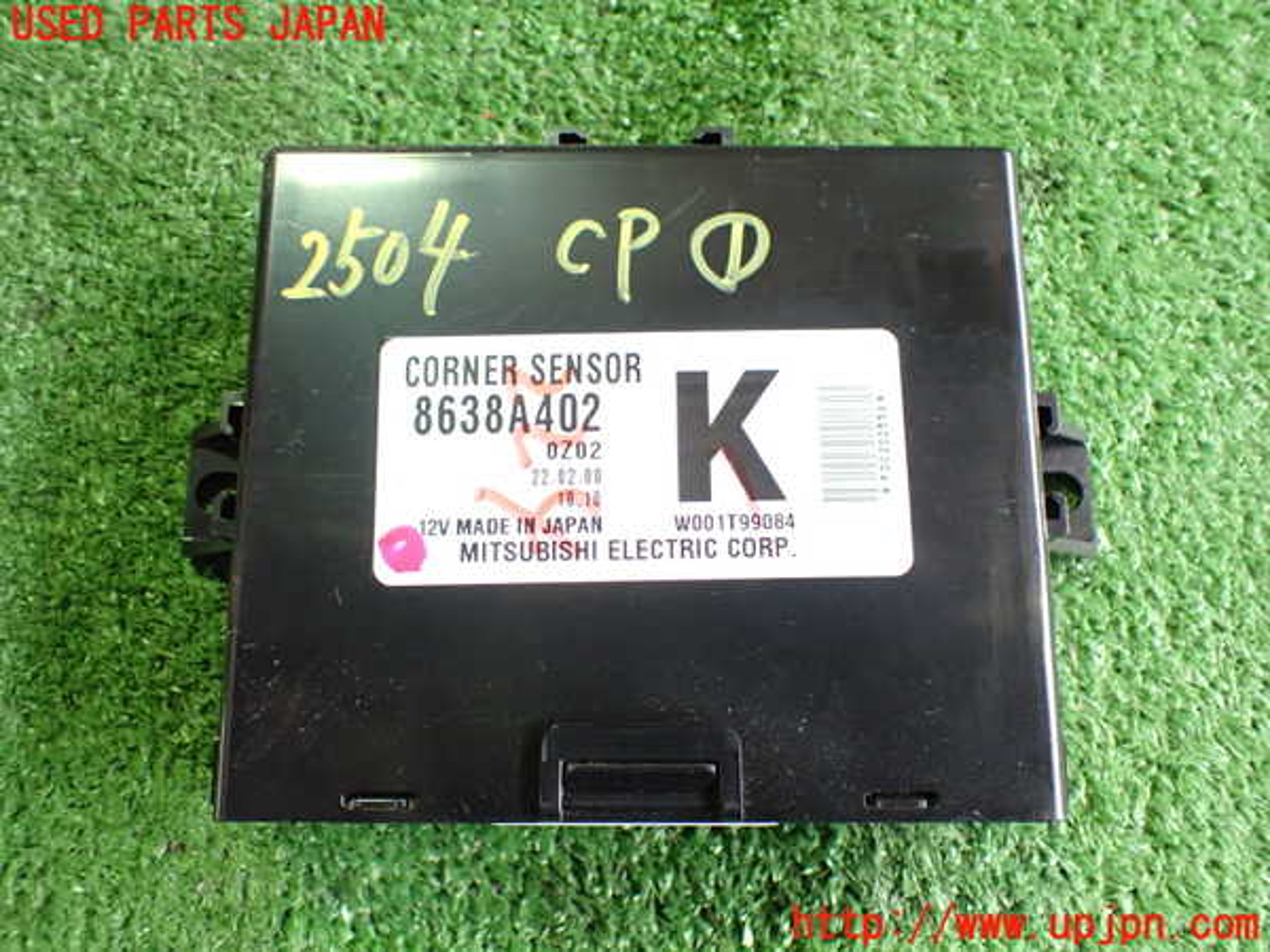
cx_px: 635
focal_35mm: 30
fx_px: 1101
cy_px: 476
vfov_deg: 46.8
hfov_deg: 60.0
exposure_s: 1/60
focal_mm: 5.4
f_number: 2.3
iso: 800
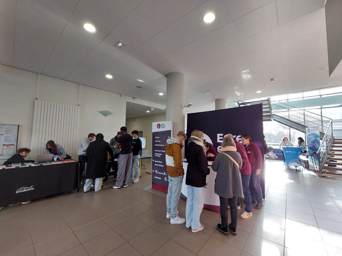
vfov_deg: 89.9
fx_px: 128
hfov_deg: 106.2
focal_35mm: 13
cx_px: 171
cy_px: 128
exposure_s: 1/100
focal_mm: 1.74
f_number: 2.2
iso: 80
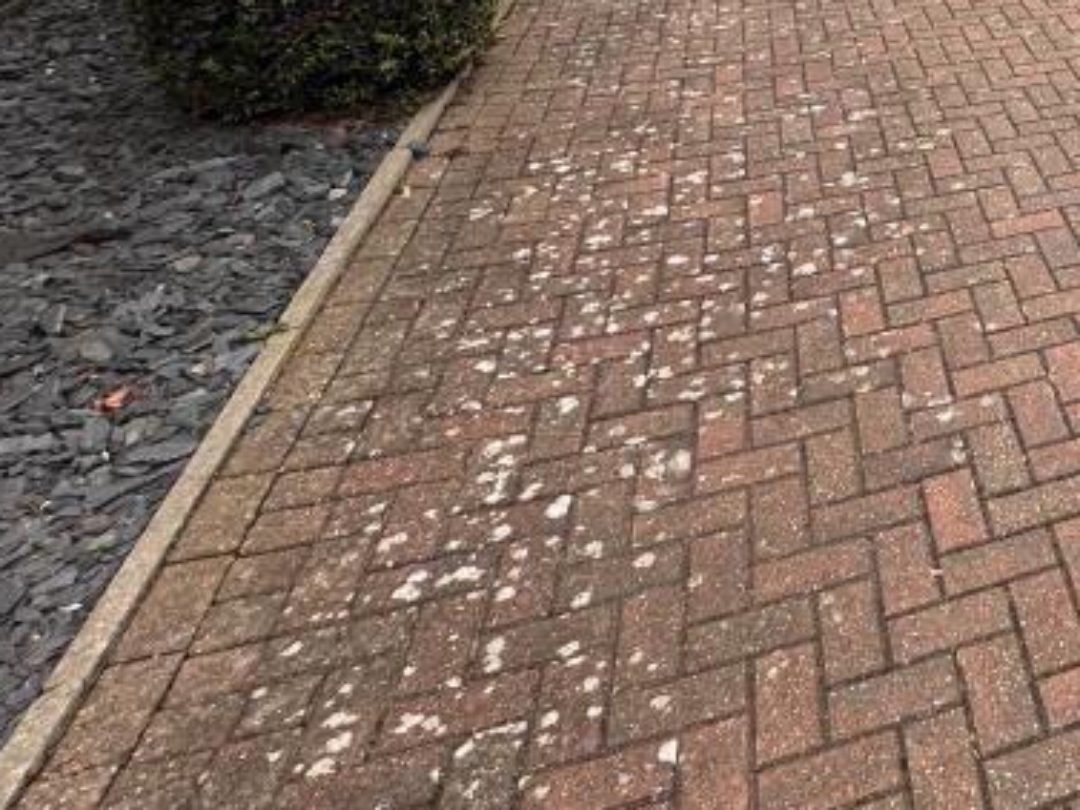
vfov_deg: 31.9
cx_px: 1220
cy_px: -146
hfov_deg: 39.1
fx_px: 1186
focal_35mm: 38
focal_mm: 2.22
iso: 40
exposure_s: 1/301
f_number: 2.2
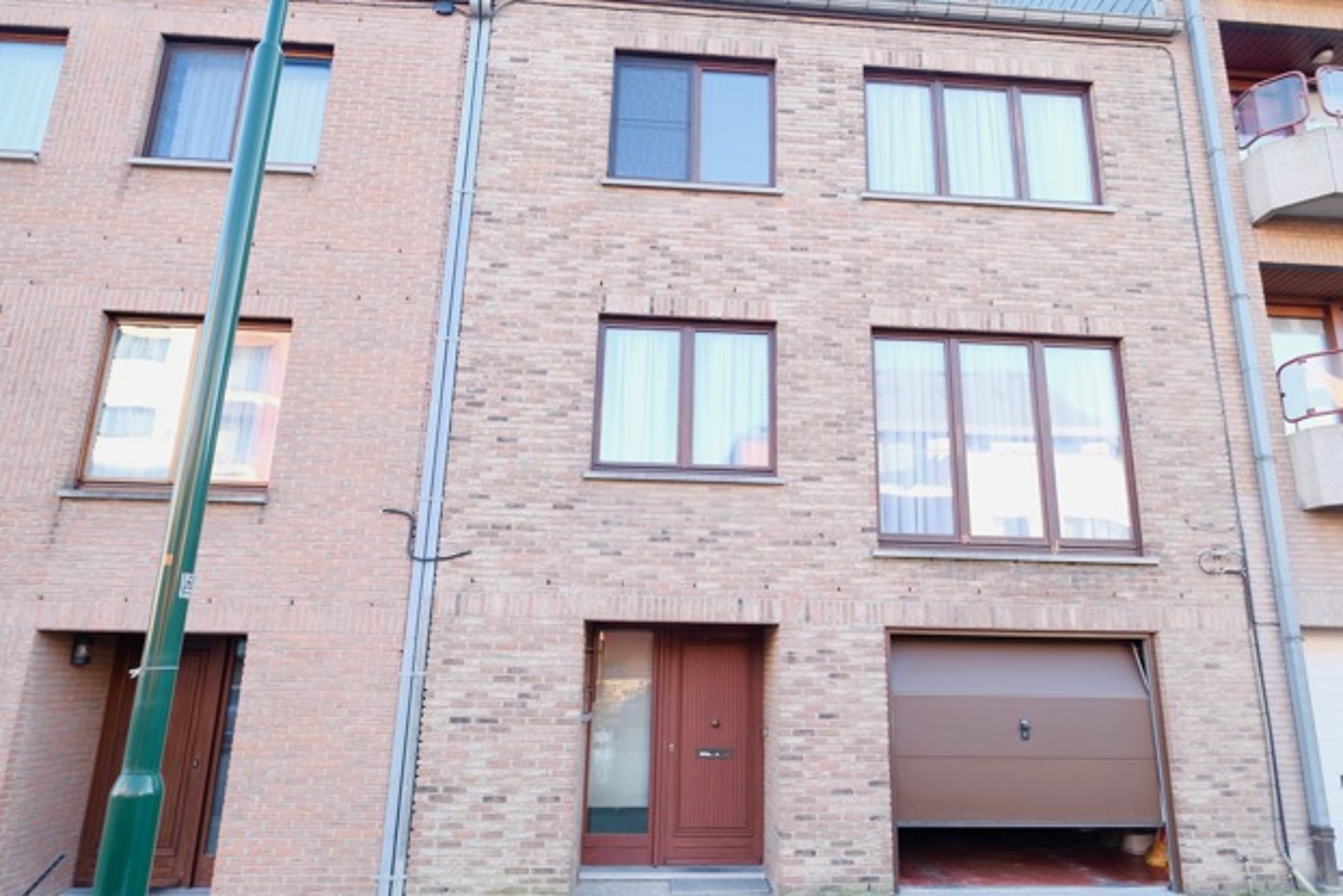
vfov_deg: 57.2
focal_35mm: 22
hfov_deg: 78.5
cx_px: 713
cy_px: 458
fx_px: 821
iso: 320
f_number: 4
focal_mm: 12.6
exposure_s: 1/42
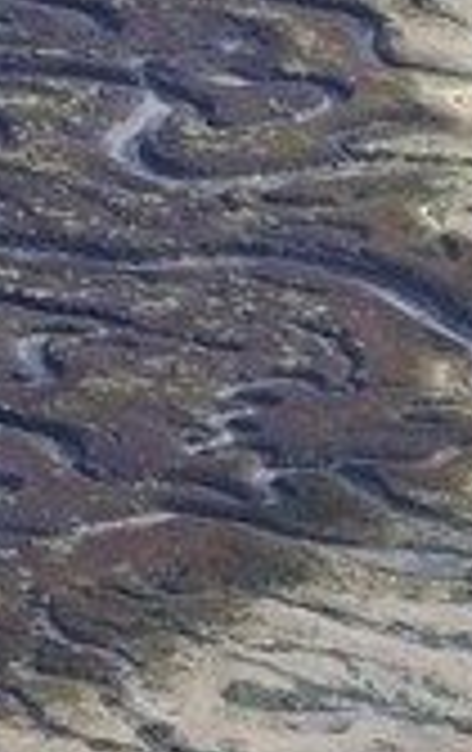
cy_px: 707
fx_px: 13977
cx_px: -3052
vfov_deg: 3.1
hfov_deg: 1.8
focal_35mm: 682
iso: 400
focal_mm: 70
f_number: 6.3
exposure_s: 1/1000
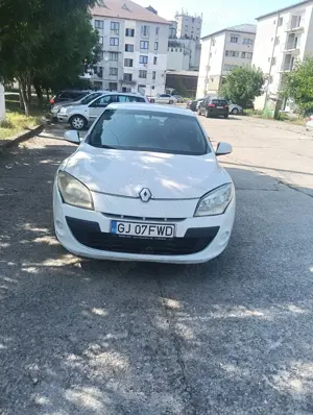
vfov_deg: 65.2
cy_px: 208
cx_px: 156
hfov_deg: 51.5
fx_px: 324
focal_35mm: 27
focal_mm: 3.98
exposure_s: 1/284
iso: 50
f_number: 1.8
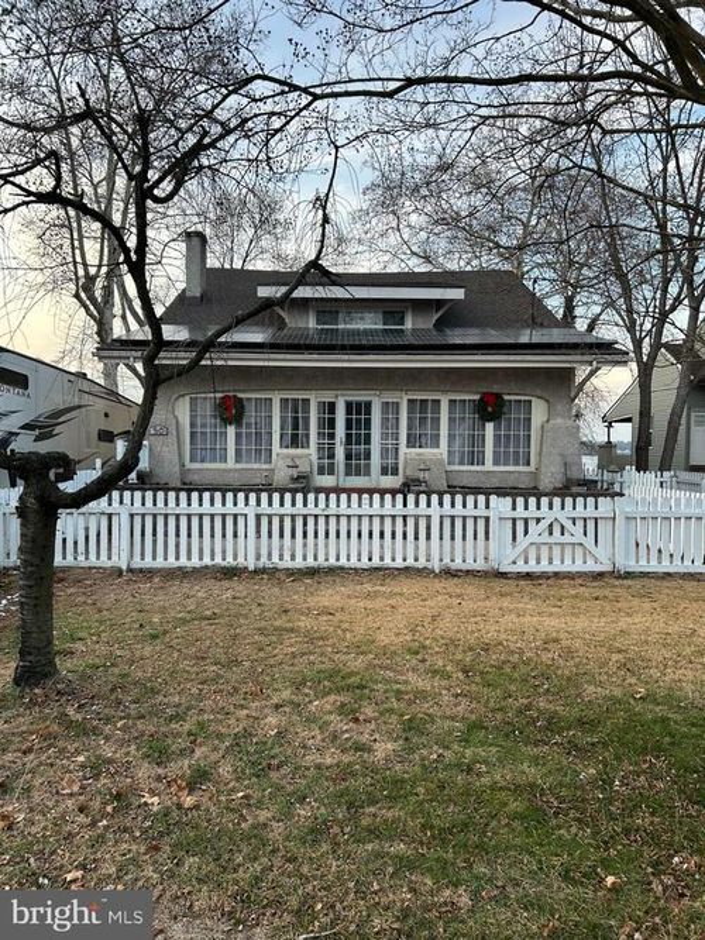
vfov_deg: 67.3
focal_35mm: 26
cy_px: 470
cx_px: 352
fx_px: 706
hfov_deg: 53.0
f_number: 1.5
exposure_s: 1/121
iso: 40
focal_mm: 5.7
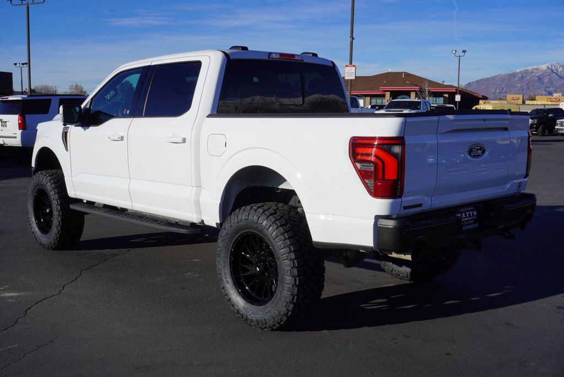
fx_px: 611
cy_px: 188
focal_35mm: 39
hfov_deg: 49.5
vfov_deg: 34.3
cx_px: 282
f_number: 11
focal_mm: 26
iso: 100
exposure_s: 1/250
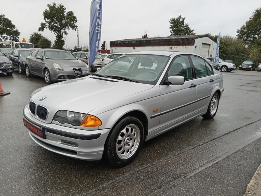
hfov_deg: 69.4
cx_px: 130
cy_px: 98
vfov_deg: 54.9
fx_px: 188
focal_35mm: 25
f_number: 1.8
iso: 148
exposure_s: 1/60
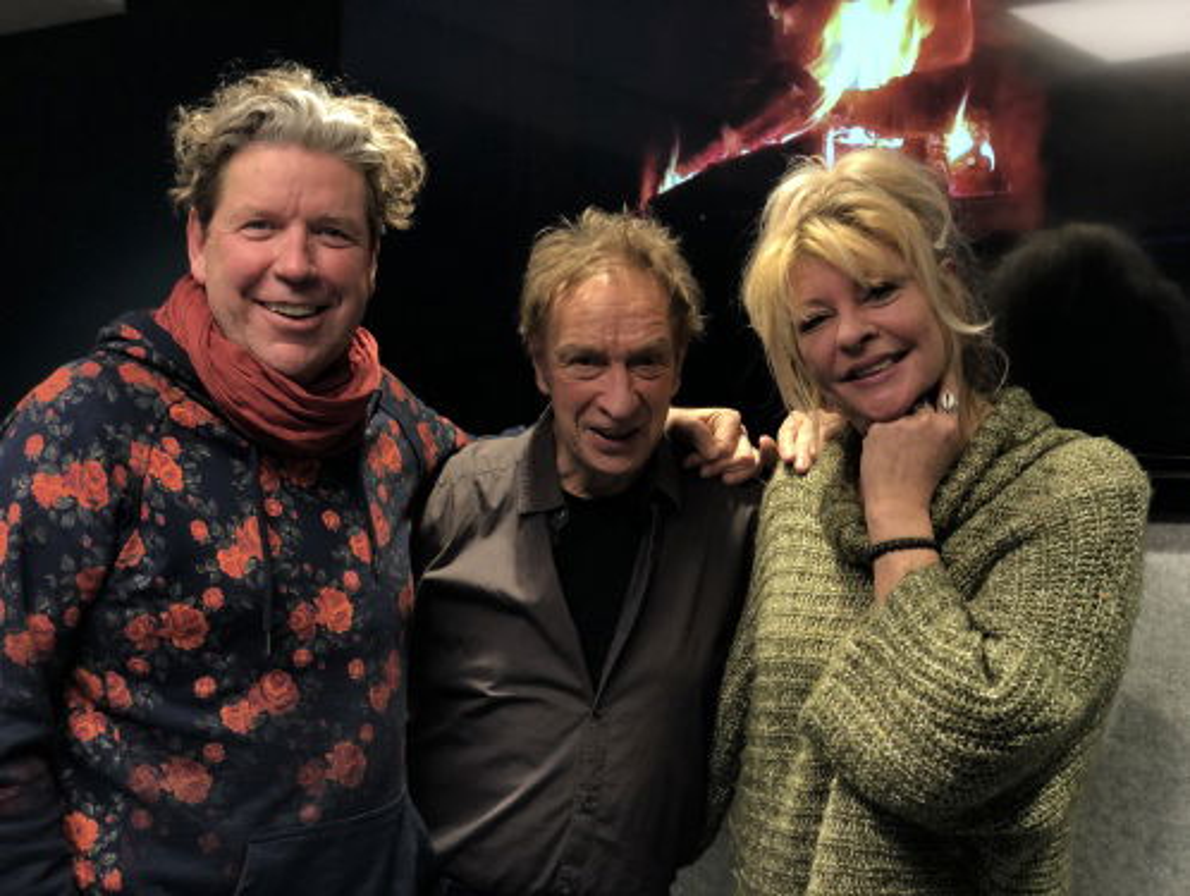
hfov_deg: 36.8
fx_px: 1790
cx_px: 595
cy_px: 448
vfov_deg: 28.1
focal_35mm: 52
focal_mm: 6
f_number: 2.4
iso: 100
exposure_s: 1/50
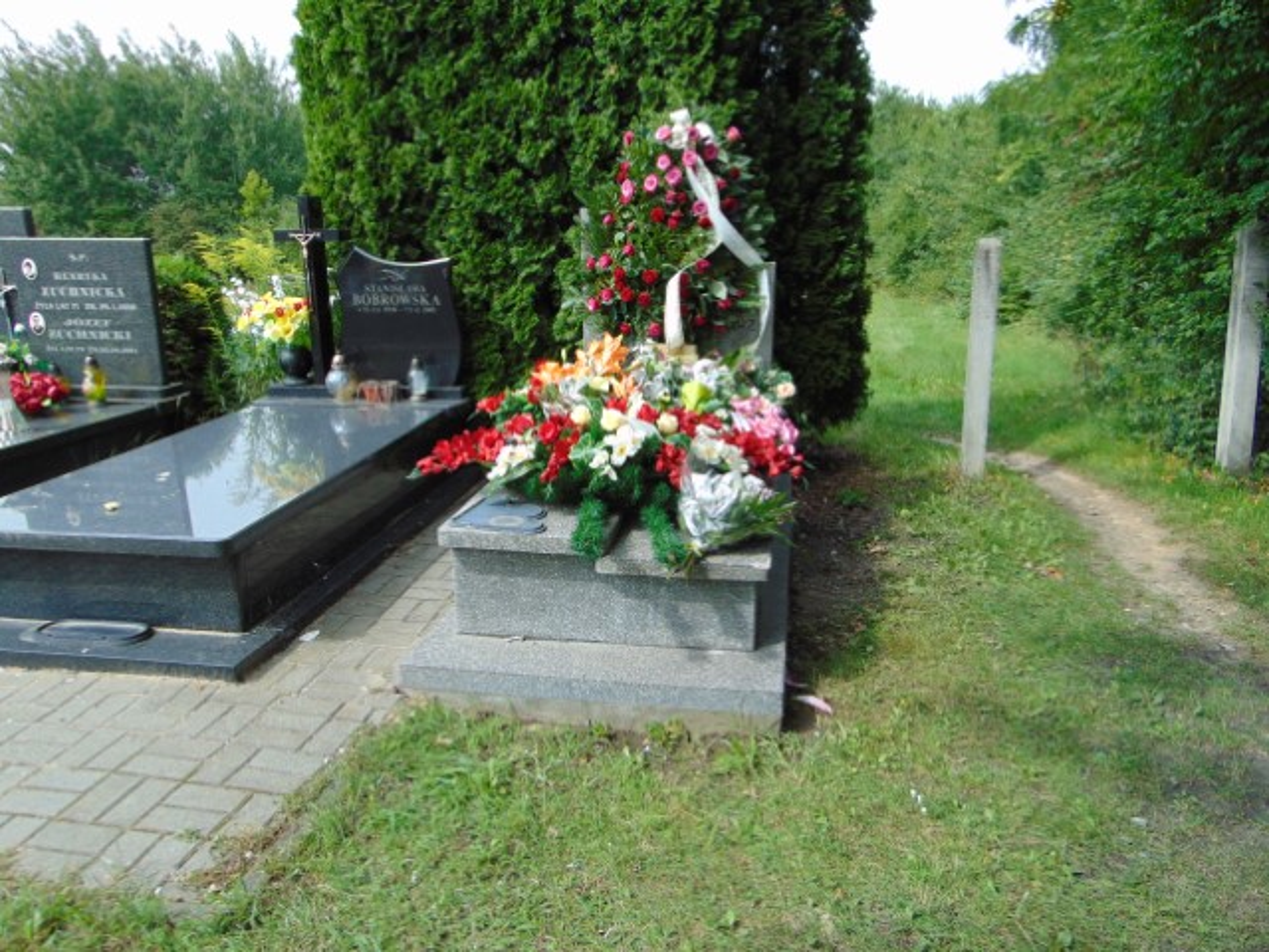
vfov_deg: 54.9
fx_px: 916
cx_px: 634
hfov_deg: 69.4
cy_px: 476
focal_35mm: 25
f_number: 3
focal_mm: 4.5
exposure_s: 1/500
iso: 80
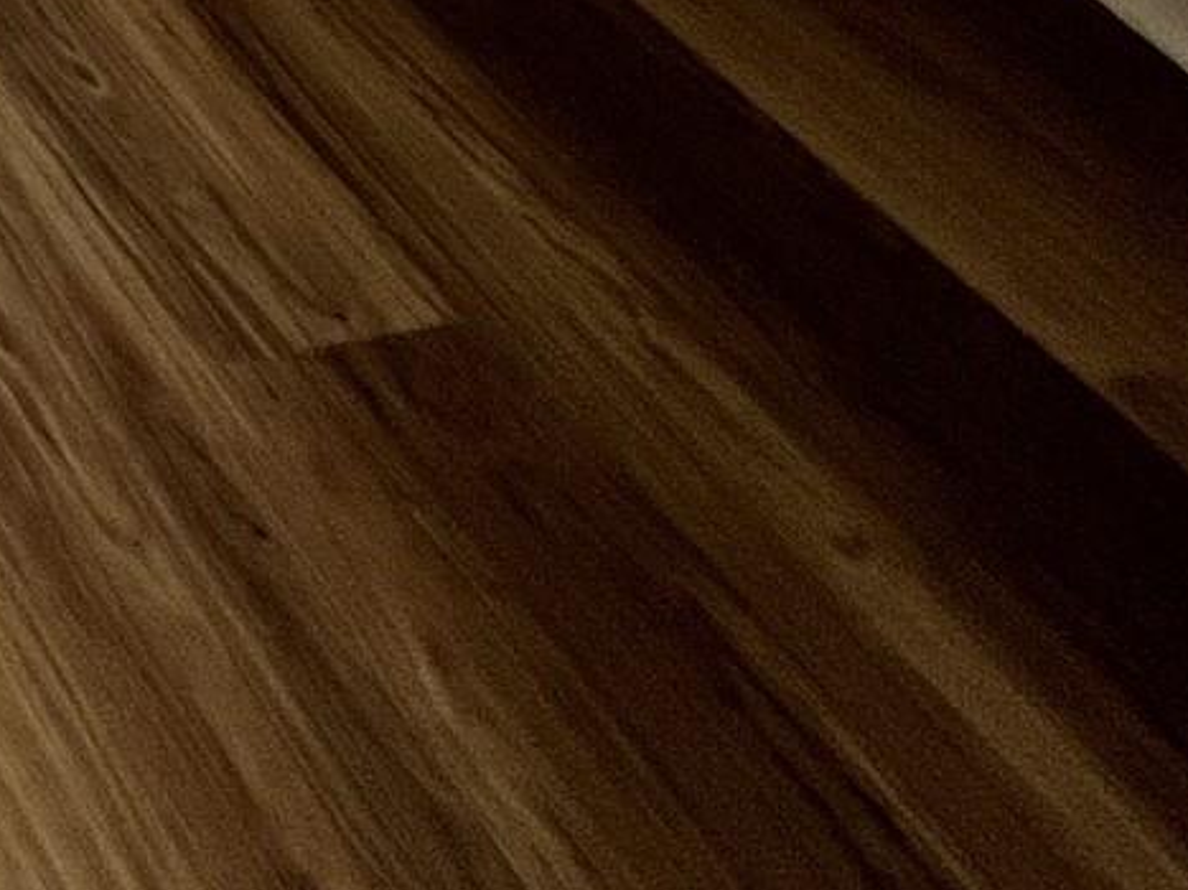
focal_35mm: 57
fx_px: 1956
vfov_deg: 17.6
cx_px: -809
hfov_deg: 23.1
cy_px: -921
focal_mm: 1.57
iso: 64
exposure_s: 1/120
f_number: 1.8
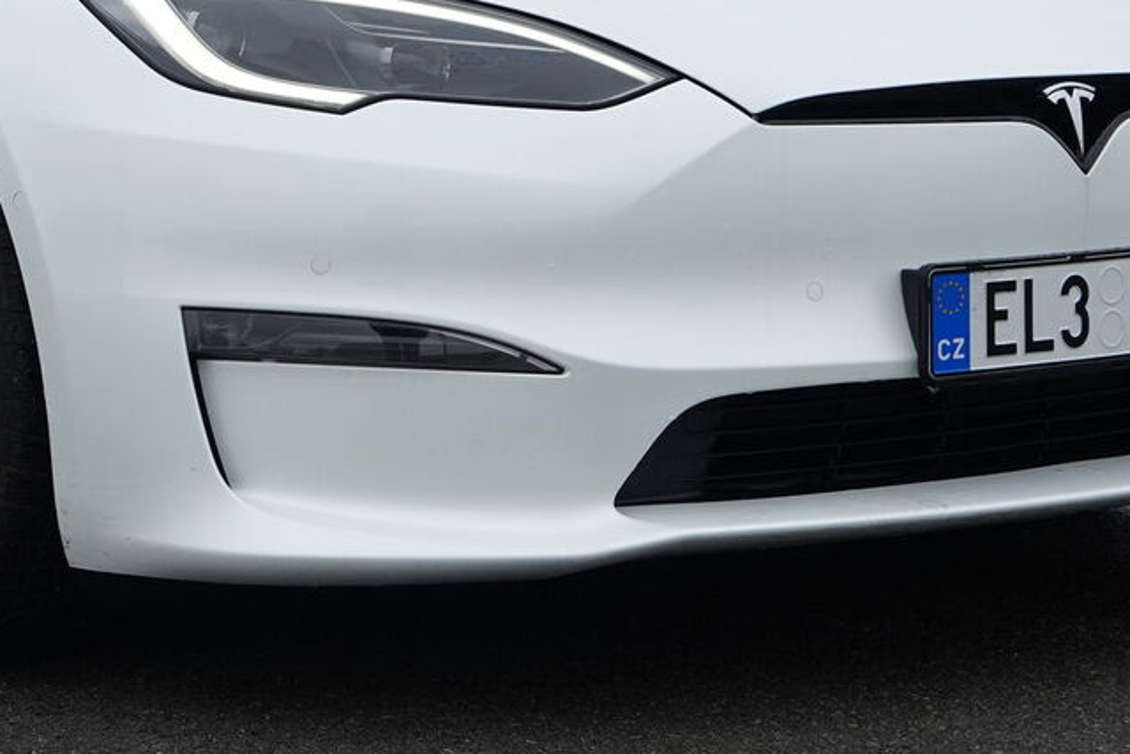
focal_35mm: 111
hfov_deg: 18.2
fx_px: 3485
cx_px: 173
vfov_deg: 12.2
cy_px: -35
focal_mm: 37
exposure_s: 1/160
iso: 400
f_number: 6.3
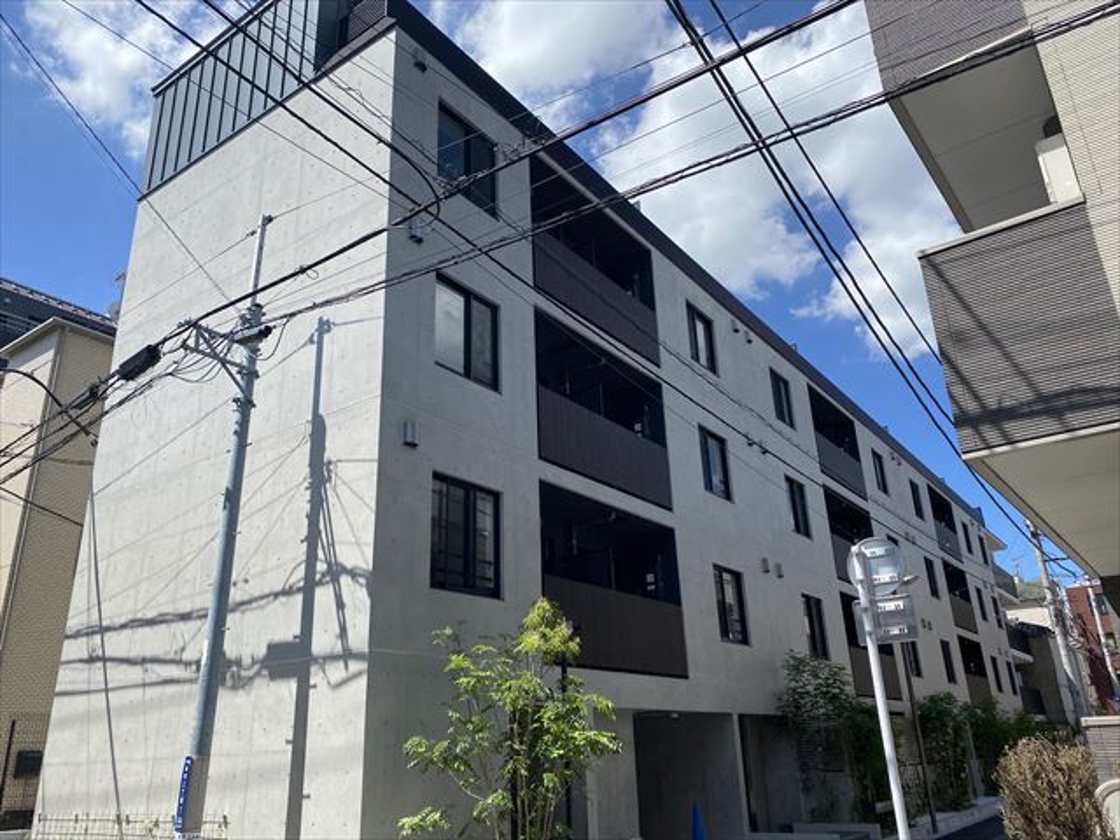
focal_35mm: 26
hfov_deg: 67.3
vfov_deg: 53.1
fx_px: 841
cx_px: 560
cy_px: 420
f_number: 1.8
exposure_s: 1/2755
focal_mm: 4.25
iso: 32
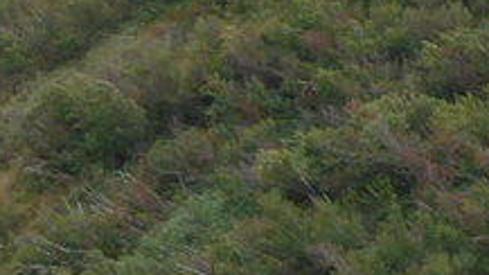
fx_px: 5458
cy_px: 841
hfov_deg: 5.1
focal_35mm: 421
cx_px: -295
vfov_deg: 2.8
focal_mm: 14.2
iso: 80
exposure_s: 1/200
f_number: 4.1
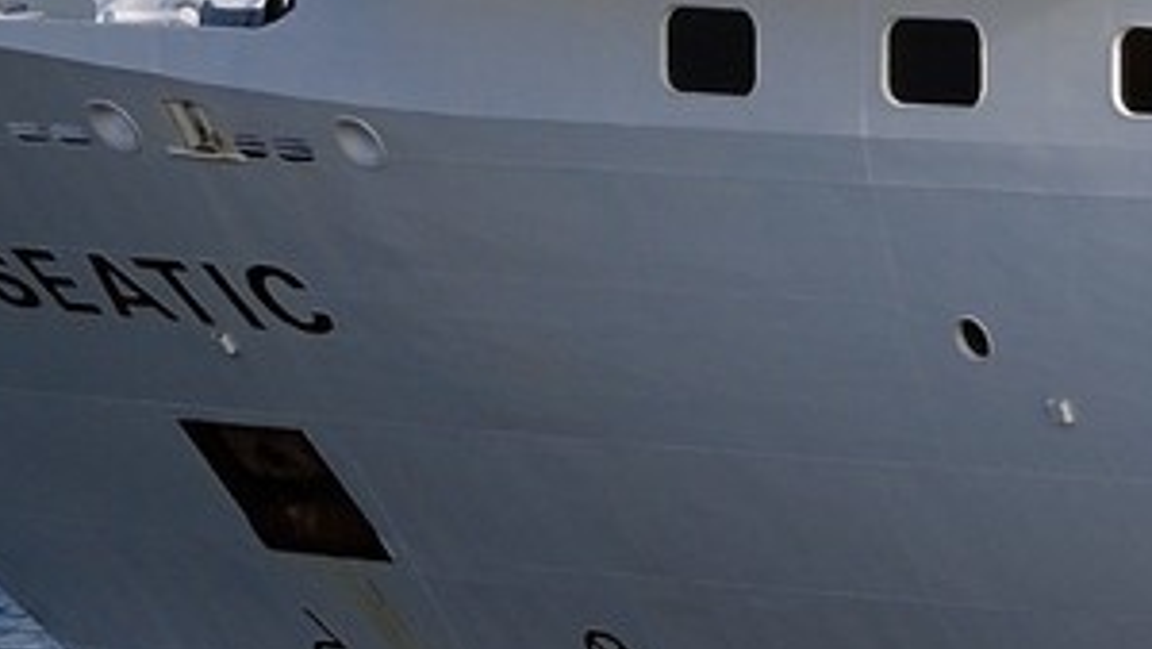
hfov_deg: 2.3
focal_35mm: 949
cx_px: -1793
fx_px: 28999
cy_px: -661
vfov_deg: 1.3
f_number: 11
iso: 200
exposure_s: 1/320
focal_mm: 170
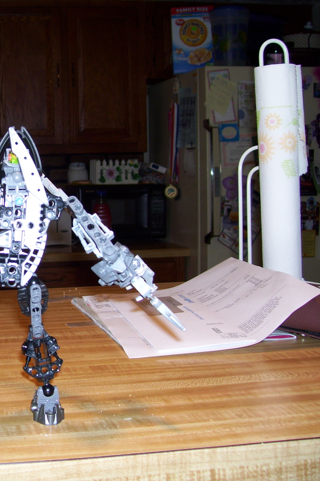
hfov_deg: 25.6
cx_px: 0
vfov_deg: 39.6
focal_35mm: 50
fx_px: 667
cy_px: 240
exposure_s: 1/60
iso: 80
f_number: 2.7
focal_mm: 6
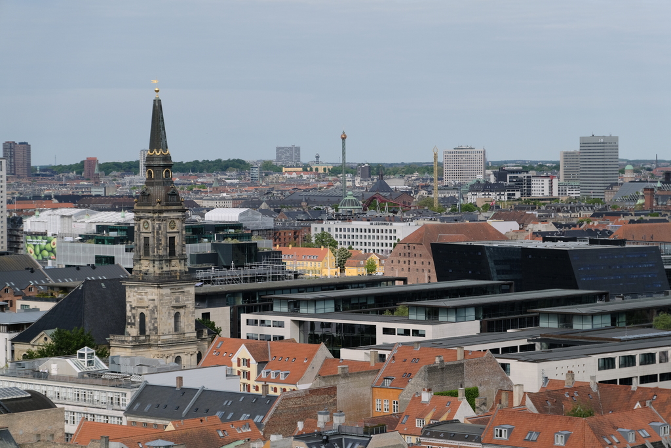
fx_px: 1957
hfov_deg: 19.5
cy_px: 224
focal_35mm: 105
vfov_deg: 13.0
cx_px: 336
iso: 640
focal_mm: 70
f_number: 4
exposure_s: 1/5400
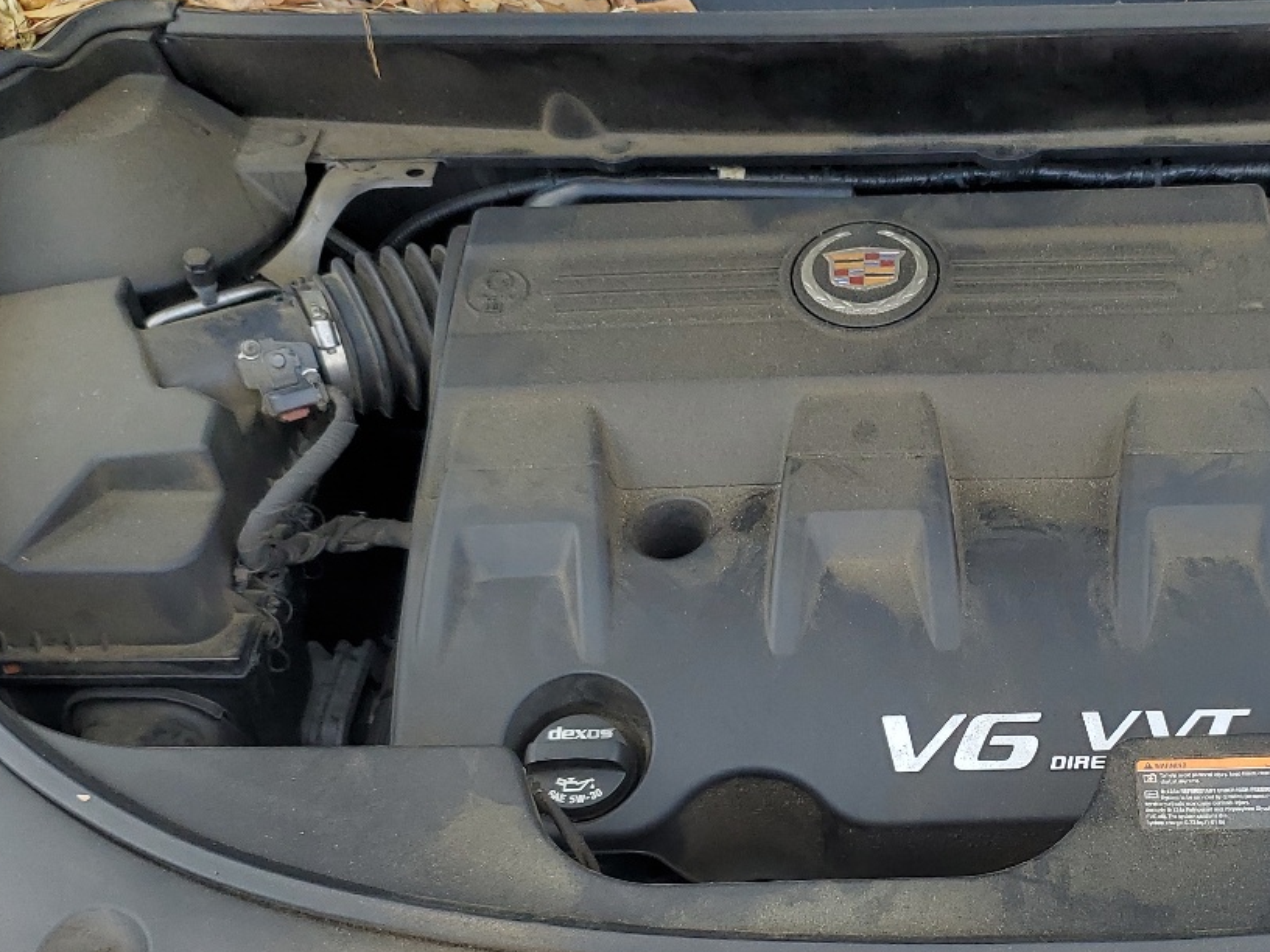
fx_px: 1871
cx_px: 1023
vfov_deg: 28.3
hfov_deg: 36.2
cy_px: 664
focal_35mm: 51
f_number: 1.5
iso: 50
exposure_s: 1/625
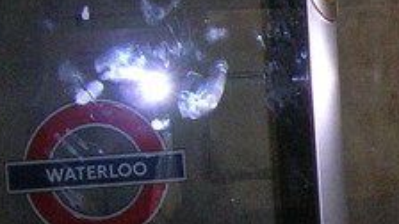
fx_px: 1259
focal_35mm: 119
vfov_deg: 10.1
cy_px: 193
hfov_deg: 17.0
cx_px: 509
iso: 200
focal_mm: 5.4
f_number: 2.8
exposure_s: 1/60
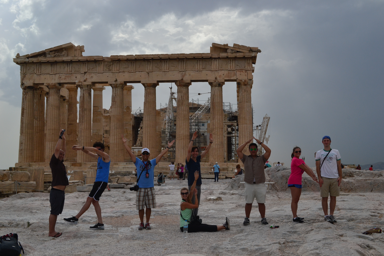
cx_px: 192
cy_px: 128
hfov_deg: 45.0
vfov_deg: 30.8
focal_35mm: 44
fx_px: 464
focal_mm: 29
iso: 360
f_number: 11
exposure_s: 1/500
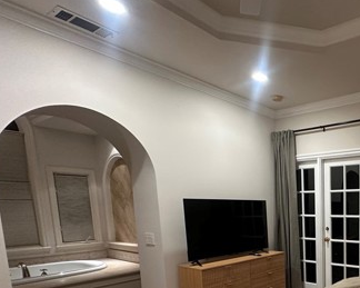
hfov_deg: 53.0
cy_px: 242
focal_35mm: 27
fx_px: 288
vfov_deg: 49.1
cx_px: 347
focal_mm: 2.22
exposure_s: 1/60
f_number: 2.2
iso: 320
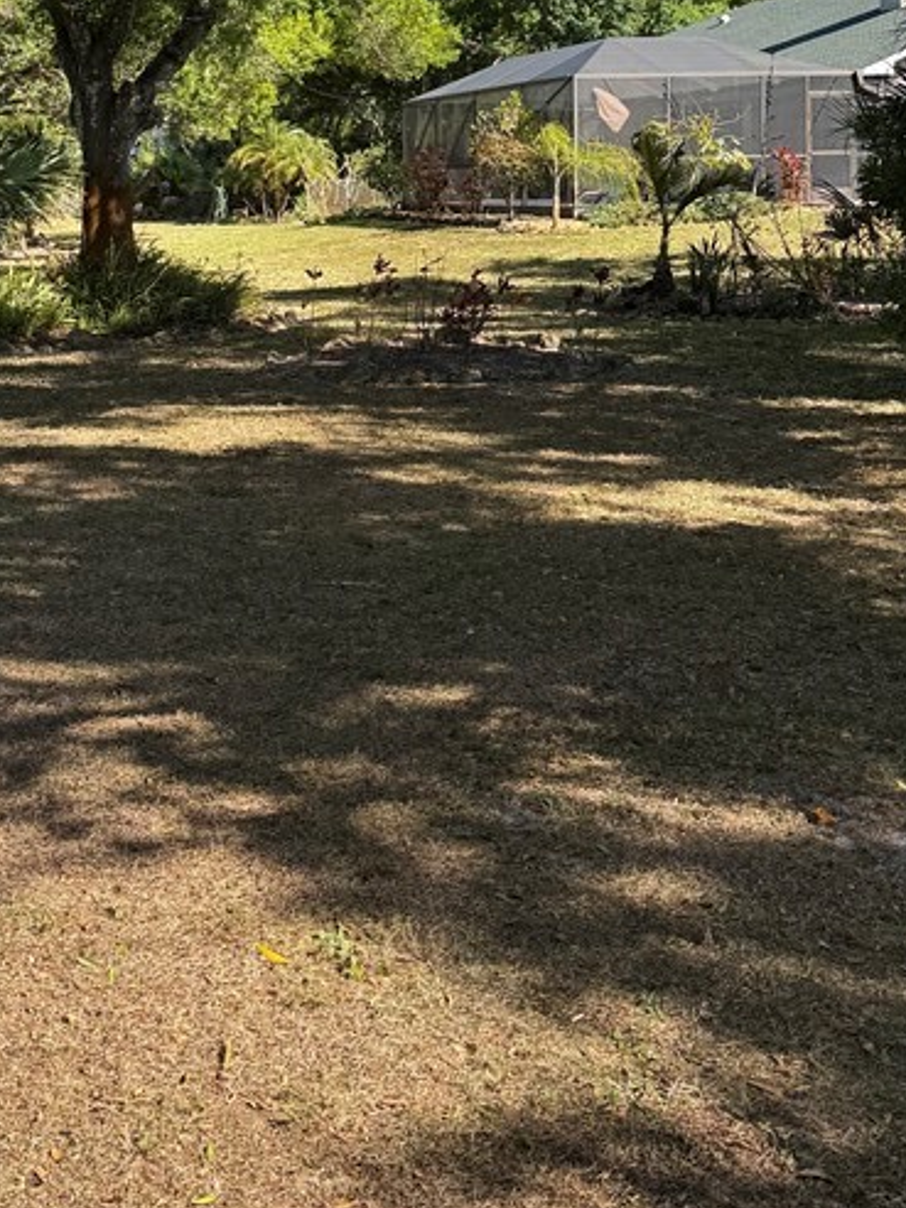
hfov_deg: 29.0
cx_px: 344
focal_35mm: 50
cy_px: 265
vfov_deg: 37.0
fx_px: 1745
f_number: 1.78
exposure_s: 1/1151
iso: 80
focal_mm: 6.76
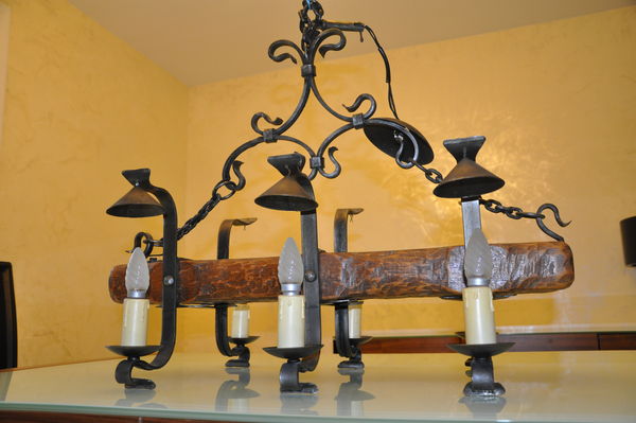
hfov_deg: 59.5
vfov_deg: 41.6
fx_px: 556
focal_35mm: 32
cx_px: 318
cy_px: 212
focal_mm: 21
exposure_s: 1/60
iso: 800
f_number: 3.8
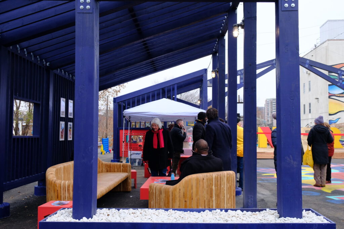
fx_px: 334
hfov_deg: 54.5
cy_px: 114
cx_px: 172
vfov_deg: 37.8
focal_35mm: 35
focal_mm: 23.3
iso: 800
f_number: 5.6
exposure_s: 1/110
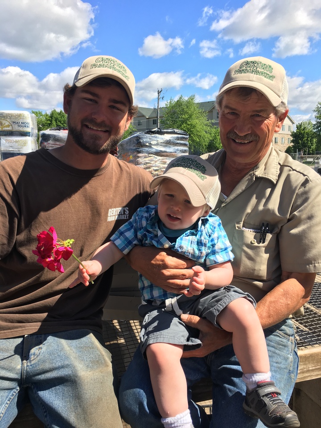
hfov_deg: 48.2
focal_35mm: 29
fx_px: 359
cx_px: 160
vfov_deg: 61.7
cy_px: 214
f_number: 2.2
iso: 25
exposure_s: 1/986
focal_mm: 4.15
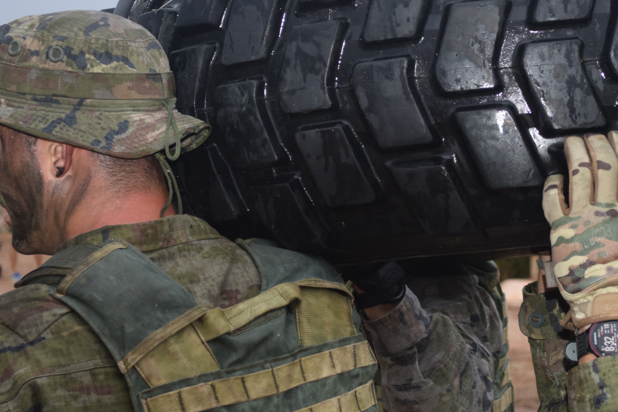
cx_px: 433
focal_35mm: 103
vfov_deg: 13.3
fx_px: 1768
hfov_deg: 19.7
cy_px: 168
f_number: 5.3
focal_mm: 42
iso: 800
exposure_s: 1/100
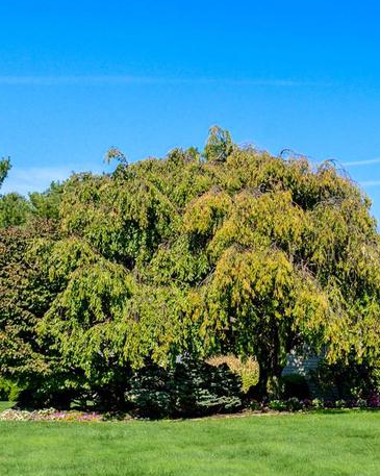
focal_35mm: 71
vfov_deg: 26.6
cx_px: 625
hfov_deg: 18.3
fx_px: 999
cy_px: 327
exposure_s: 1/640
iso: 320
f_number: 8
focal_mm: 24
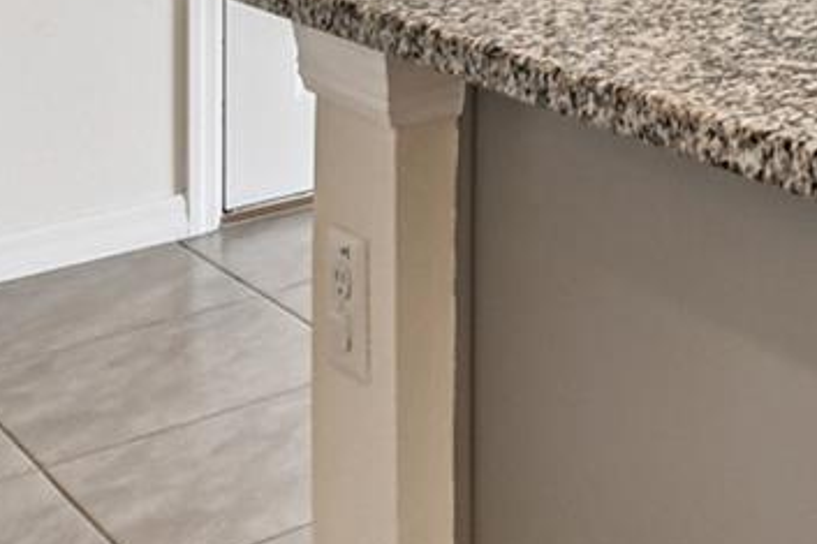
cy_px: -359
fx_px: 1542
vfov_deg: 17.2
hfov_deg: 22.5
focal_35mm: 68
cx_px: 1317
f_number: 7.1
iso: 100
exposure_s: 1/25
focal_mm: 10
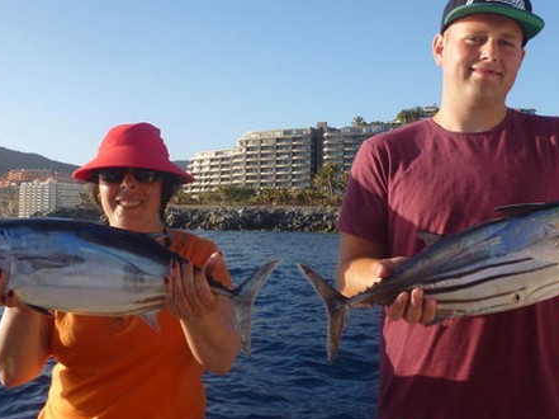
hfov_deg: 46.8
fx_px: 645
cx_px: 305
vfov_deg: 35.9
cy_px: 198
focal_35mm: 40
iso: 100
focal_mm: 4.9
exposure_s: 1/500
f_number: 3.3
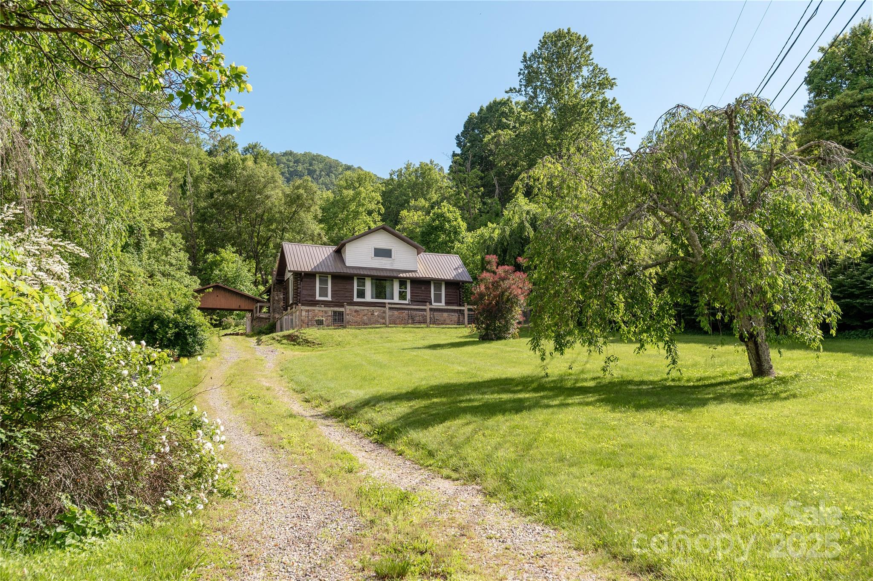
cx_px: 436
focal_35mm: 30
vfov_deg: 43.5
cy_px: 290
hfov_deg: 62.0
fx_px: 727
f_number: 7.1
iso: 320
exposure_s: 1/1000
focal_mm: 30
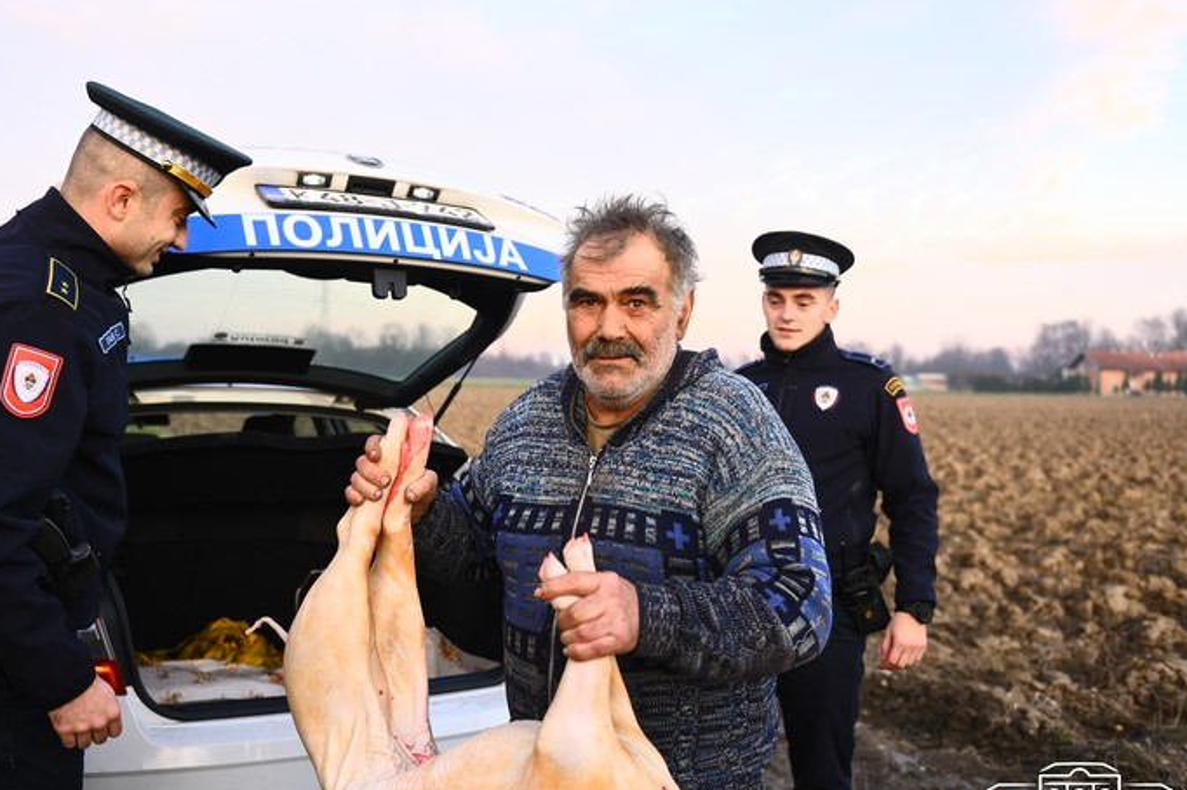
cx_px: 560
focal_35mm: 34
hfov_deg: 55.8
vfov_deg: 38.8
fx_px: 1120
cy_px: 439
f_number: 2.8
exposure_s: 1/800
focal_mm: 29
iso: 1600
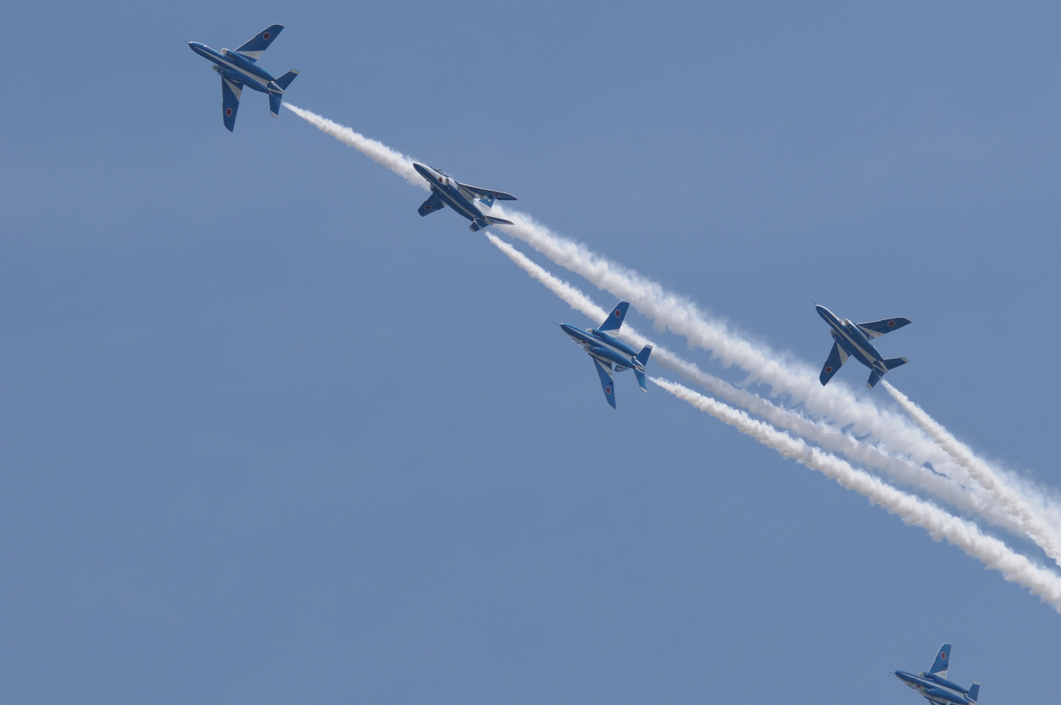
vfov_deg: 5.3
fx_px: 7682
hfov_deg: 7.9
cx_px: 596
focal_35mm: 261
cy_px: 395
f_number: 7.1
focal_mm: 150
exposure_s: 1/1250
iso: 200
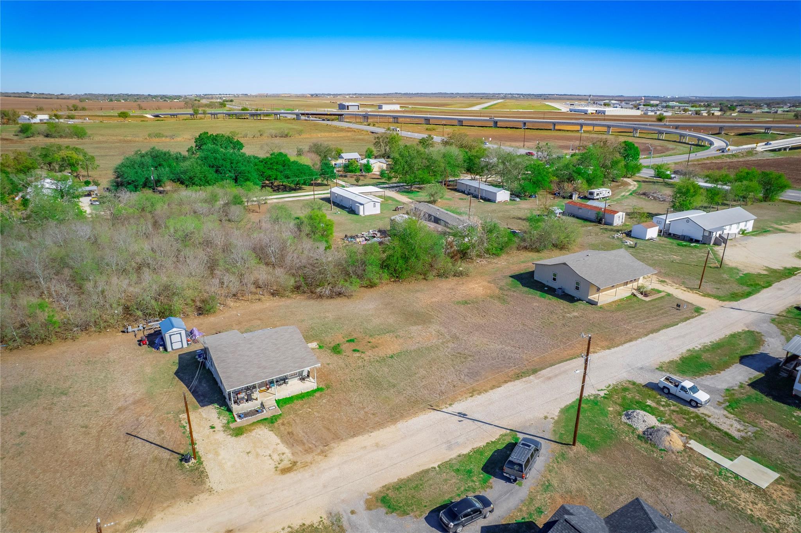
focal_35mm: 22
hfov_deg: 78.6
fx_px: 489
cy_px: 266
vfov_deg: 57.2
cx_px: 400
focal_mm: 8.38
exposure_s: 1/2000
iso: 120
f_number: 2.8
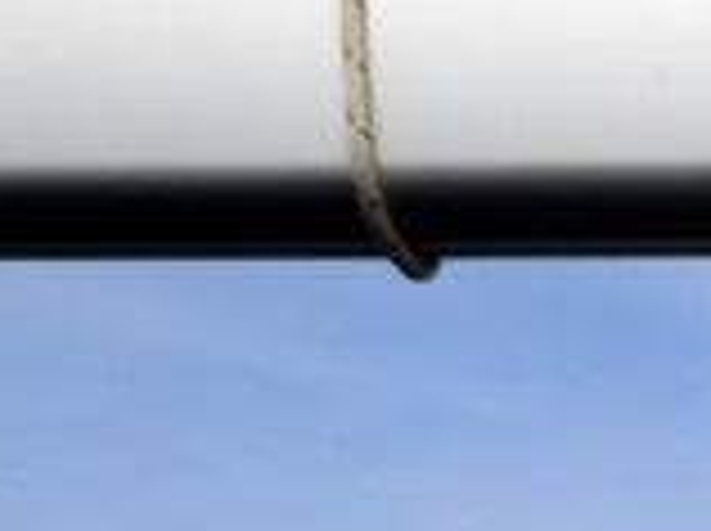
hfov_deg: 8.8
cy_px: 1267
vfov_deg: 6.4
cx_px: 1123
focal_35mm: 219
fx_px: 4491
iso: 560
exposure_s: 1/8000
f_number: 4
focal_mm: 24
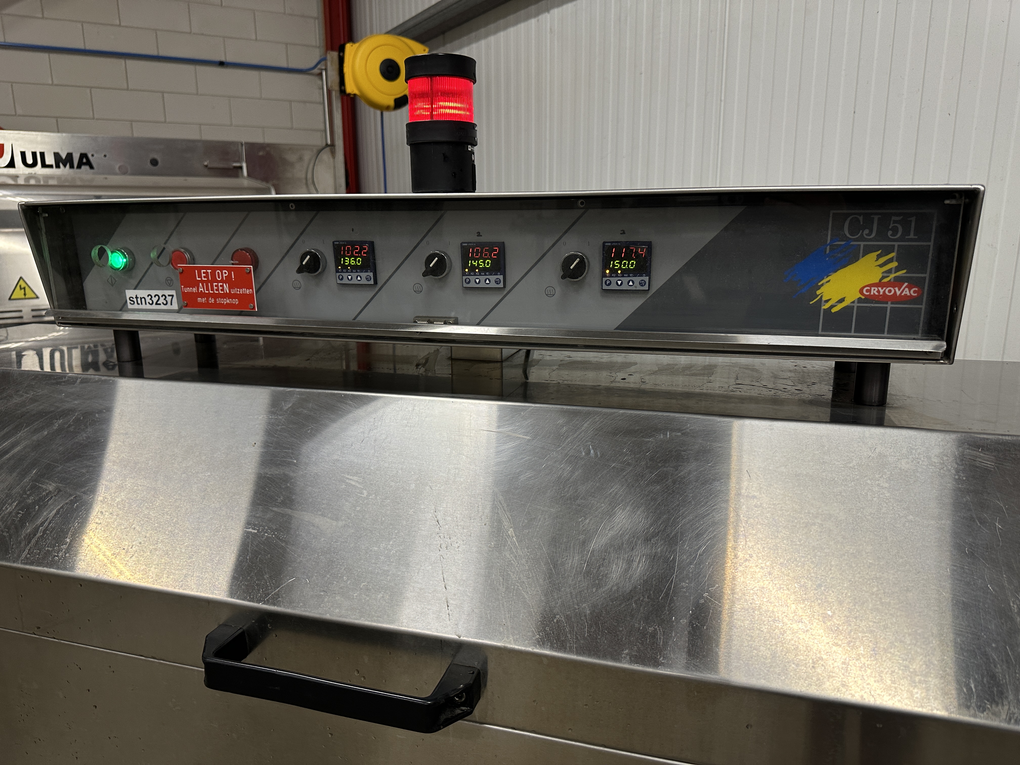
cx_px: 510
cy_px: 382
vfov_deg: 56.8
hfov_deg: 71.6
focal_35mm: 24
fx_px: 707
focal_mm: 6.86
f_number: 1.78
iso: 160
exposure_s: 1/50
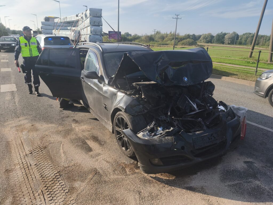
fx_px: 181
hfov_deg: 73.9
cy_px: 102
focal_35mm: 23
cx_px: 136
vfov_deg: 58.9
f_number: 1.65
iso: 50
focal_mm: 6.18
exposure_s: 1/1081
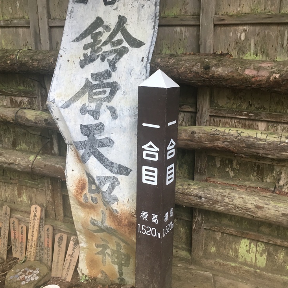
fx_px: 329
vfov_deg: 47.2
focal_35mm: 35
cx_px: 157
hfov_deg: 47.2
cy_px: 142
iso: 64
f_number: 2.2
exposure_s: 1/30
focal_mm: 4.15
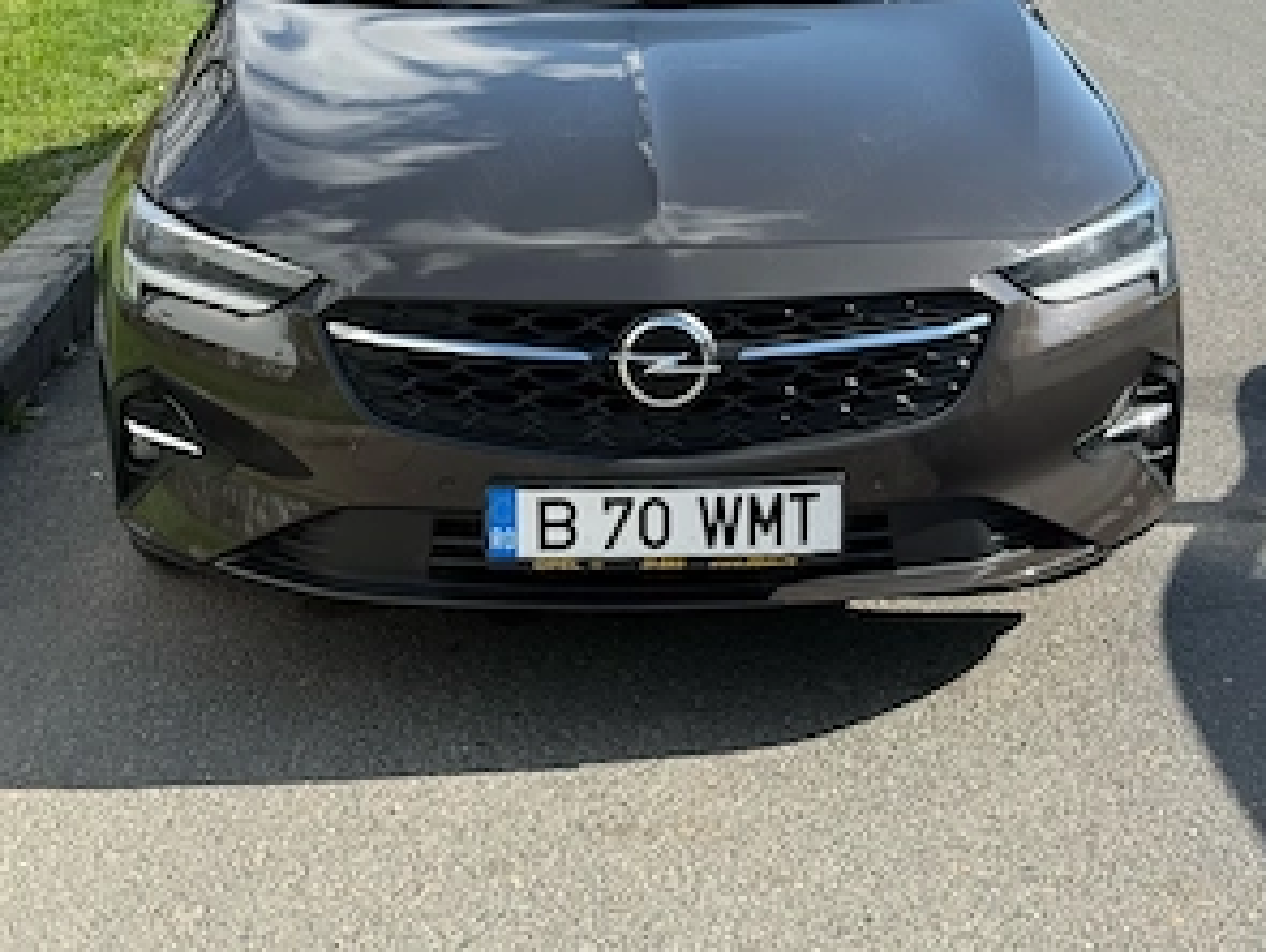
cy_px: 197
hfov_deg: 29.8
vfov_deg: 22.3
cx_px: 635
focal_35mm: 65
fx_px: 2380
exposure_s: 1/2415
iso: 80
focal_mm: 6.76
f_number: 1.78
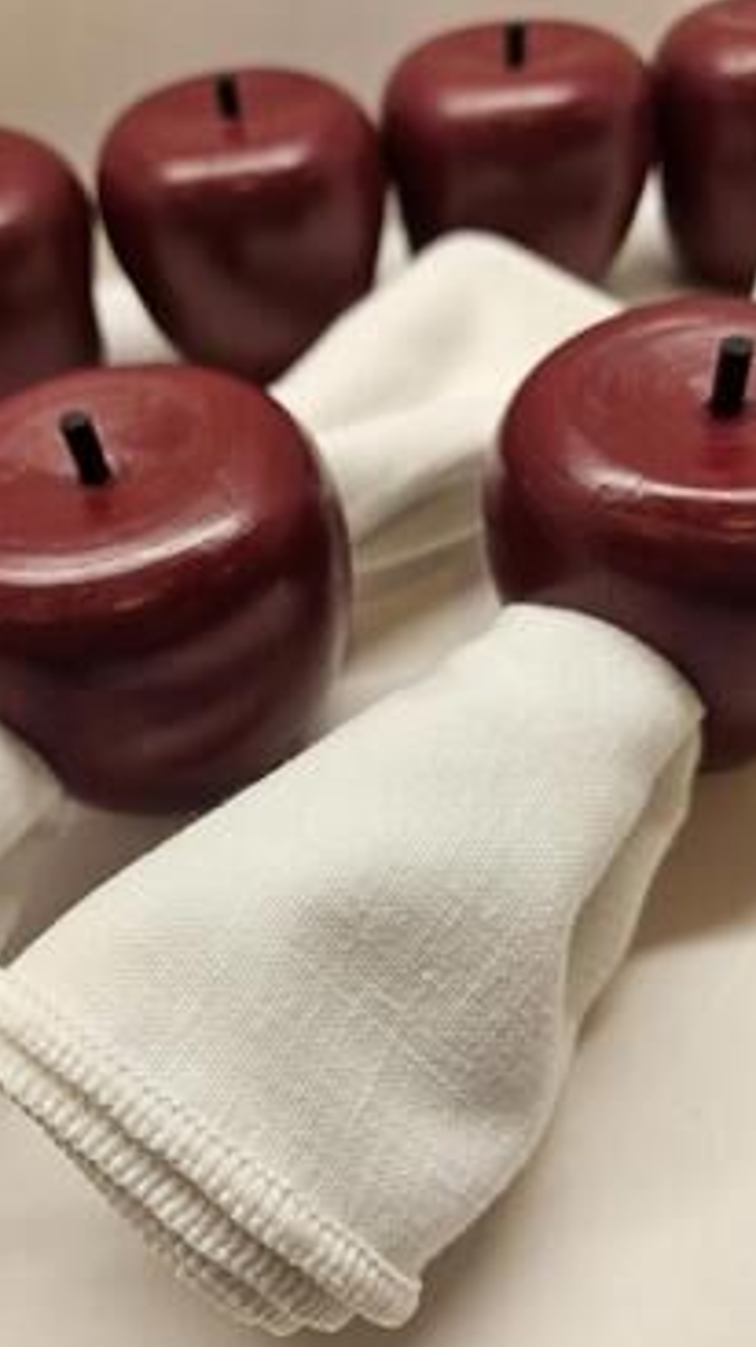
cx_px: 374
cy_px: 683
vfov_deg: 71.9
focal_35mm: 26
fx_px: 928
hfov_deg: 44.3
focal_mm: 5.4
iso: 40
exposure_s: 1/120
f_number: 1.8
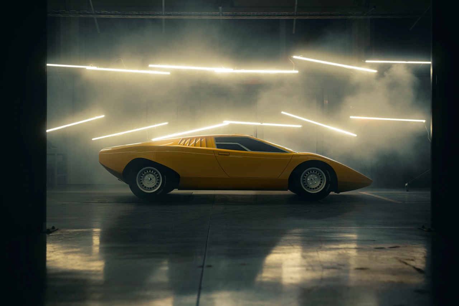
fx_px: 637
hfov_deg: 39.6
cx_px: 230
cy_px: 153
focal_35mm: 50
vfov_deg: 27.0
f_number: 2
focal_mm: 50
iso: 50
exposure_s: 1.3
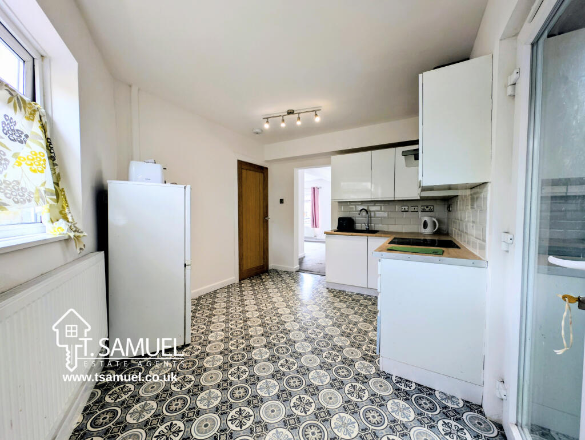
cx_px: 292
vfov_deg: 94.6
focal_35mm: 12
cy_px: 220
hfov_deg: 110.5
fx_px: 203
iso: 37
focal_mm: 2.23
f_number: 1.95
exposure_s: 1/83.7
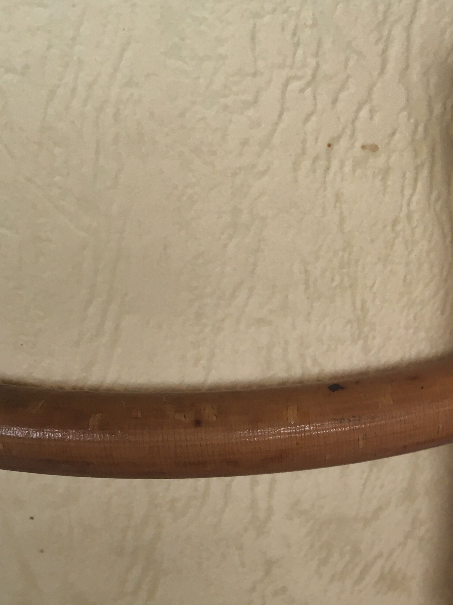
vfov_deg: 35.7
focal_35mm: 52
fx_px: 908
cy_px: 476
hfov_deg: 27.5
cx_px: 358
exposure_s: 1/33
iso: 32
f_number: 2.2
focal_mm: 4.15
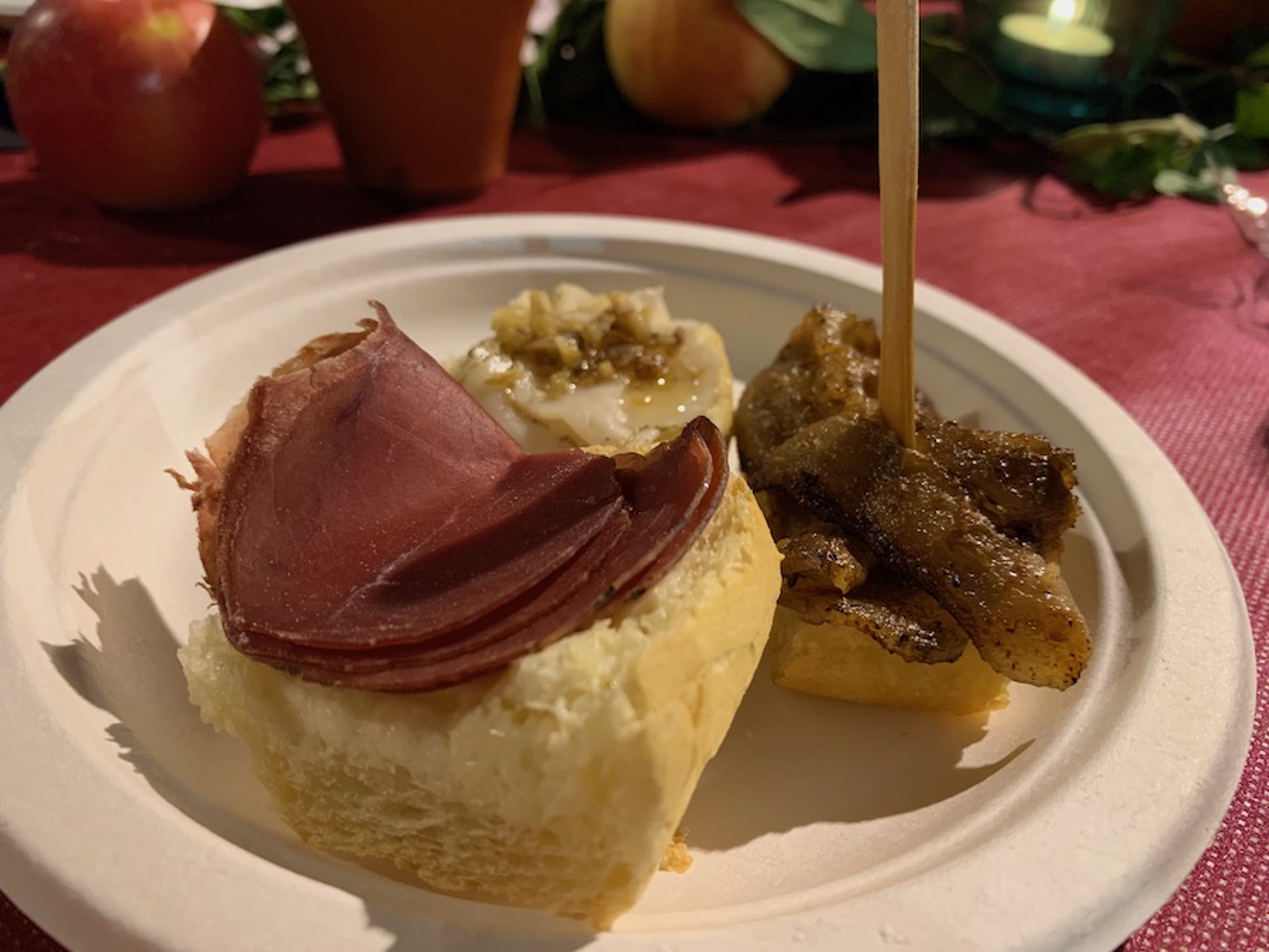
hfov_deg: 67.3
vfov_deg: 53.1
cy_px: 476
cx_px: 634
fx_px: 953
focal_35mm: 26
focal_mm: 4.25
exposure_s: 1/33
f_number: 1.8
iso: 250
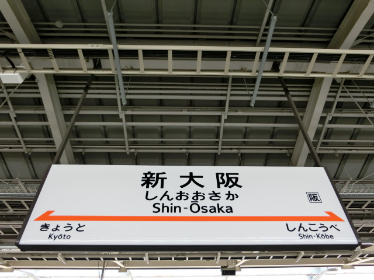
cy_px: 140
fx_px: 270
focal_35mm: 25
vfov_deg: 54.9
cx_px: 187
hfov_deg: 69.4
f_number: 3.5
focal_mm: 4.5
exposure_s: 1/160
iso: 80
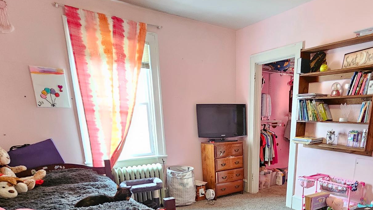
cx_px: 242
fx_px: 237
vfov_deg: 43.1
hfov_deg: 74.5
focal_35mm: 24
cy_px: 194
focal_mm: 2.2
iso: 1250
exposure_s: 1/24
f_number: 2.2
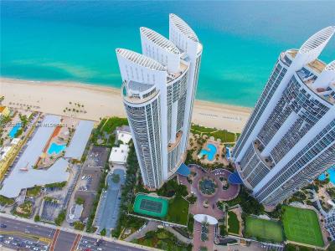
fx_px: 194
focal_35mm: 20
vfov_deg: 66.0
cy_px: 126
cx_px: 168
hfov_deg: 81.7
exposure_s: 1/540
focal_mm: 3.61
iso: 100
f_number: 2.8
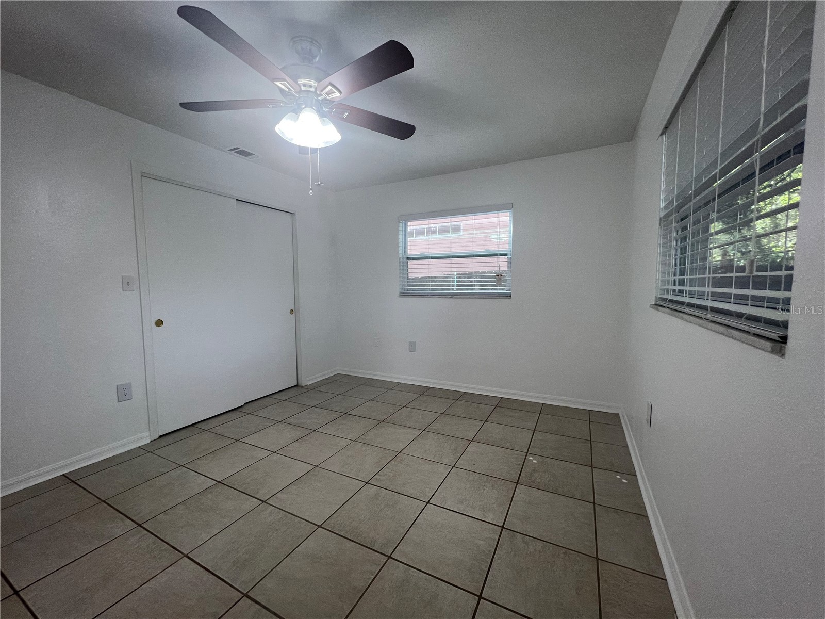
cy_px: 310
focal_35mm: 13
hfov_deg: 106.2
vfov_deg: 89.9
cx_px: 412
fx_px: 310
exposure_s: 1/120
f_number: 1.8
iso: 100
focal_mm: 1.57
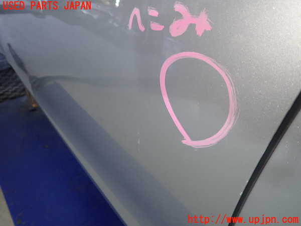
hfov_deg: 69.4
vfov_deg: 54.9
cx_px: 150
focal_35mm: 25
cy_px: 113
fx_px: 217
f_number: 2
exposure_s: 1/30
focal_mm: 4.5
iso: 200
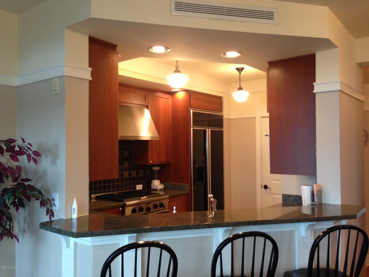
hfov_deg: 55.4
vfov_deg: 42.9
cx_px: 184
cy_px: 138
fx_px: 352
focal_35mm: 33
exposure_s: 1/20
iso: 100
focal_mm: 4.13
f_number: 2.4
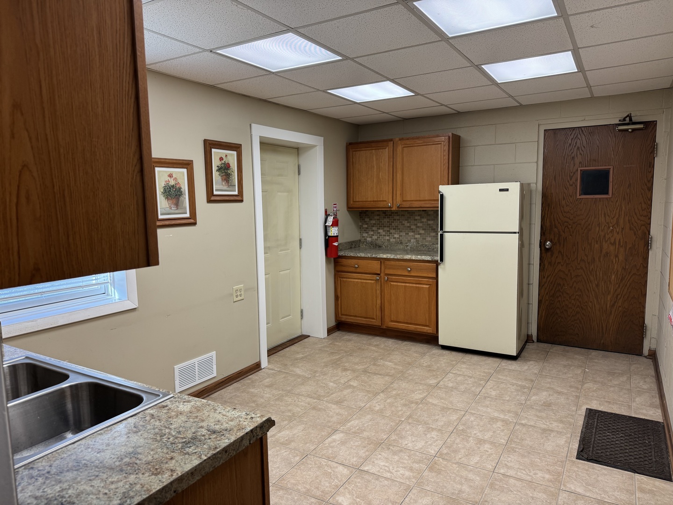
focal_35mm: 24
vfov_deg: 56.8
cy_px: 252
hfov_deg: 71.6
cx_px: 336
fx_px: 467
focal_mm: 6.76
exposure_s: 1/120
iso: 100
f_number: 1.78
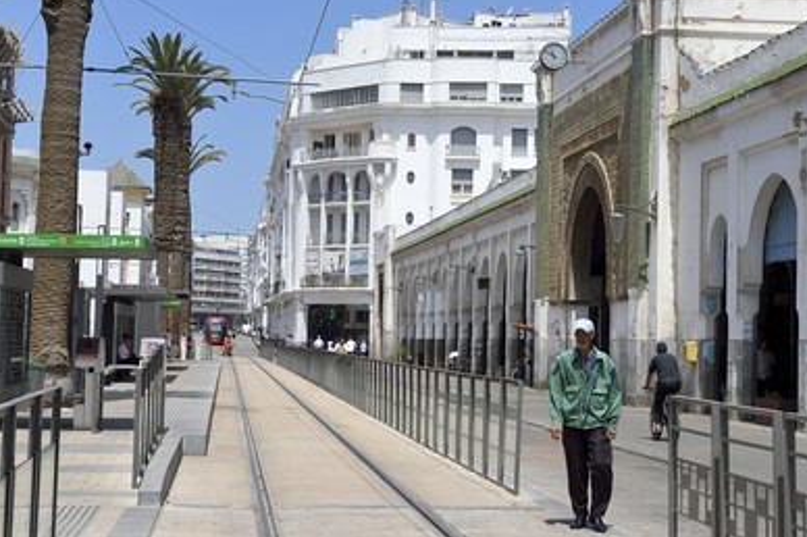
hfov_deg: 31.0
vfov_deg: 20.9
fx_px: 1456
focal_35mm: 65
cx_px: 420
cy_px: 248
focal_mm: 60
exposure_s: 1/250
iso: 200
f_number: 14
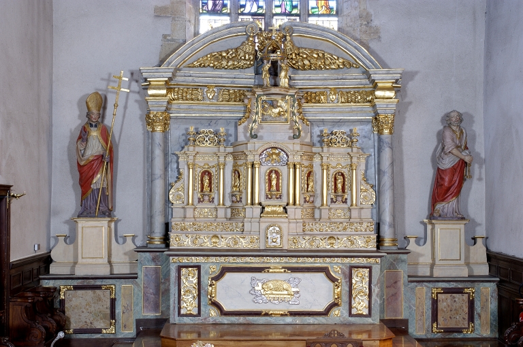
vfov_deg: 22.6
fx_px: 871
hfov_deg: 33.4
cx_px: 262
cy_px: 174
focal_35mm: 60
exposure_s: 1.6
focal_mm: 40
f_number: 11
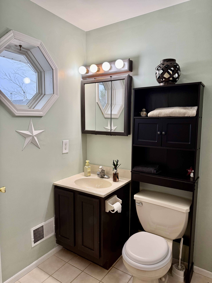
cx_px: 106
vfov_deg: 71.6
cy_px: 142
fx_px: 196
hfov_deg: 56.8
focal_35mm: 24
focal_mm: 6.76
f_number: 1.78
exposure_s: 1/120
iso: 200
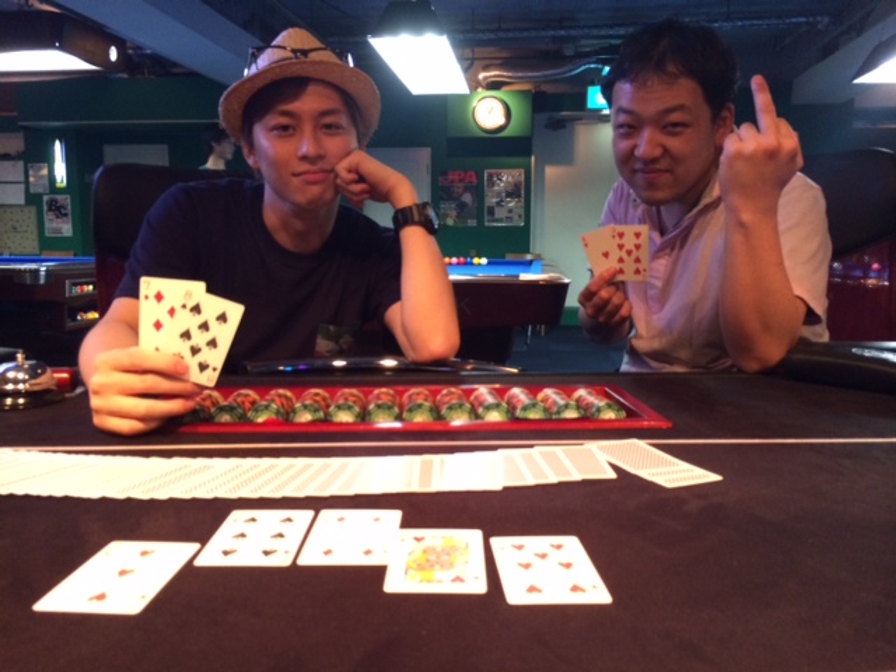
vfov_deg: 46.8
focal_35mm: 30
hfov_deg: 60.0
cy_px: 336
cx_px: 448
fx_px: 777
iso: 320
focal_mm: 4.12
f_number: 2.2
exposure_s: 1/17
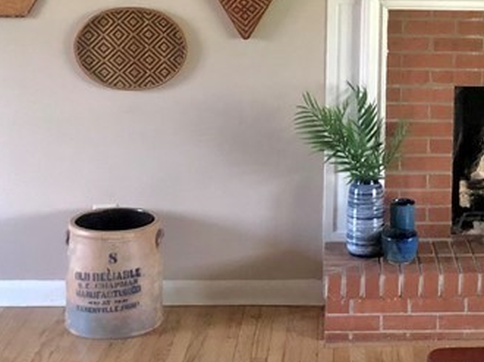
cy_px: -15
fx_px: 1216
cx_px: 437
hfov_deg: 22.0
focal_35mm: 87
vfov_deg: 16.5
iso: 100
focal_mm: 4
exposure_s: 1/6
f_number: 1.8
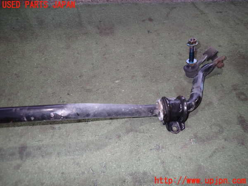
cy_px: 93
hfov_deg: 69.4
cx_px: 124
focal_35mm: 25
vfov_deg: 54.9
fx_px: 179
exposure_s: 1/30
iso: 200
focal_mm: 4.5
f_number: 2
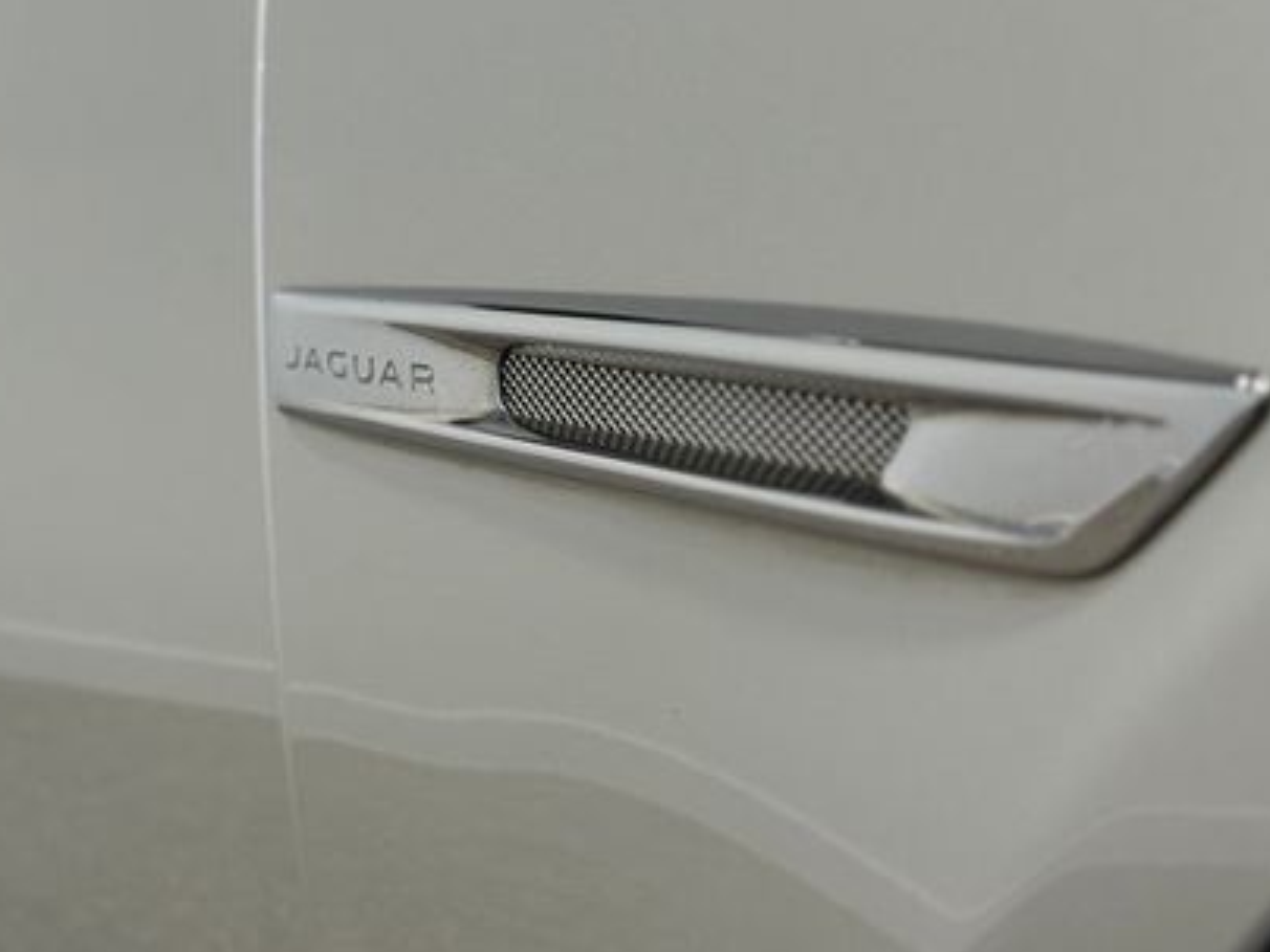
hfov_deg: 25.3
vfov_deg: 19.2
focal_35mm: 76
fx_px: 2788
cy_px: 223
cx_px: 308
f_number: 1.78
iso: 64
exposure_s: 1/298
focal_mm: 6.76
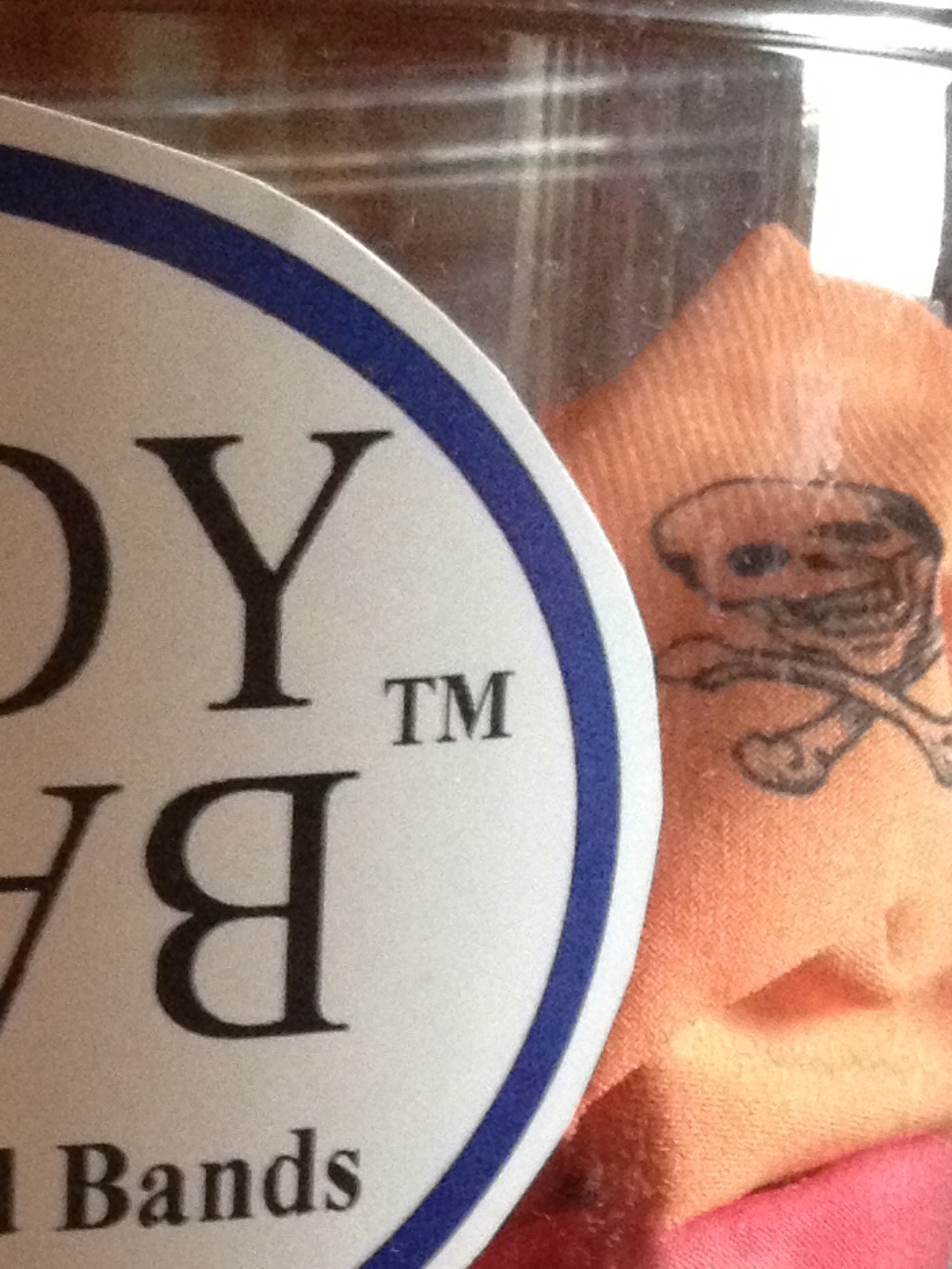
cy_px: 1711
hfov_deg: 11.8
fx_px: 4474
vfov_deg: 15.3
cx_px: -298
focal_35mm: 122
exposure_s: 1/17
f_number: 2.4
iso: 400
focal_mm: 4.28
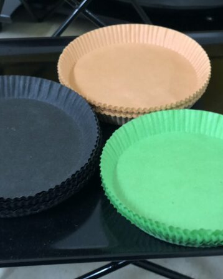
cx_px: 97
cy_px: 140
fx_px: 561
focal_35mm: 68
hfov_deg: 22.5
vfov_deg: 27.9
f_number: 2.4
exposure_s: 1/10
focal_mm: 6
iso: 160
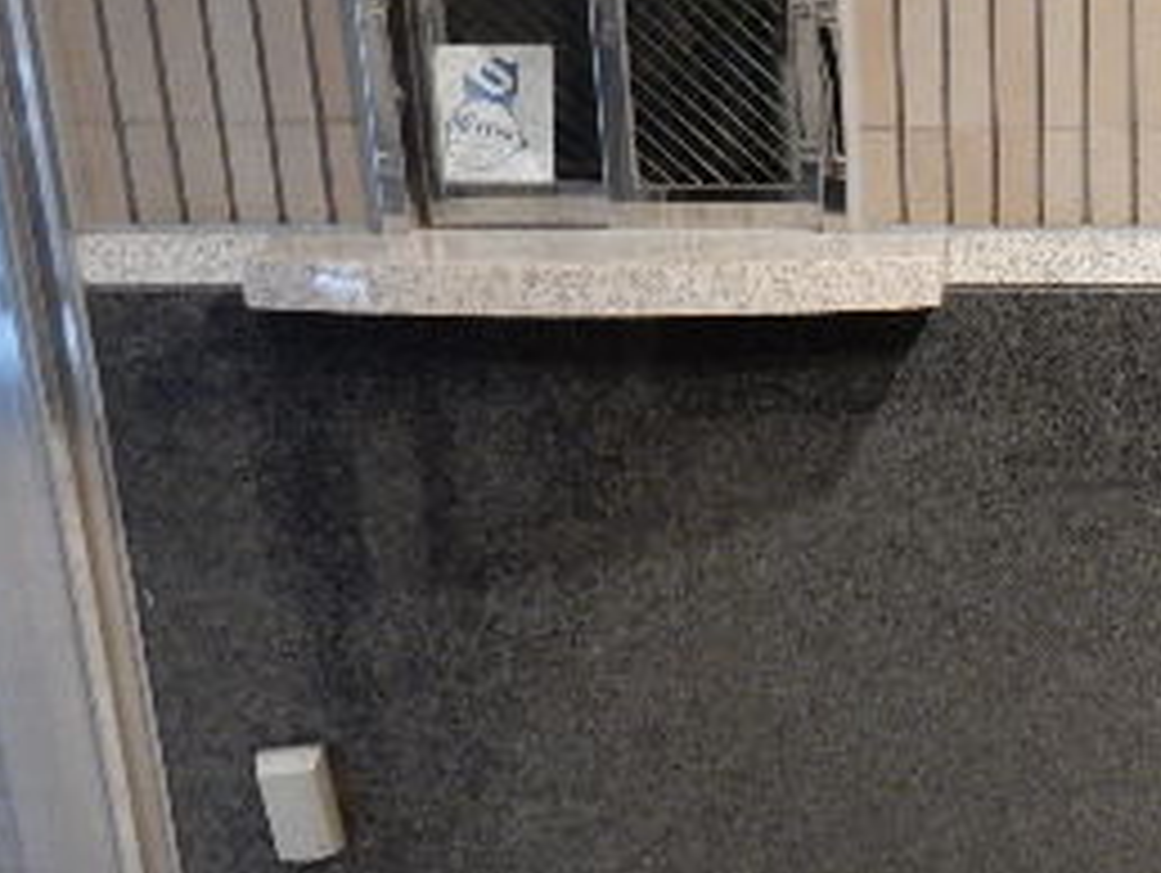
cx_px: 1242
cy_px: 662
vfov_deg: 23.4
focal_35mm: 62
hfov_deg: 28.6
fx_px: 2081
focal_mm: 4.5
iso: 800
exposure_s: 1/5
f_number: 3.7
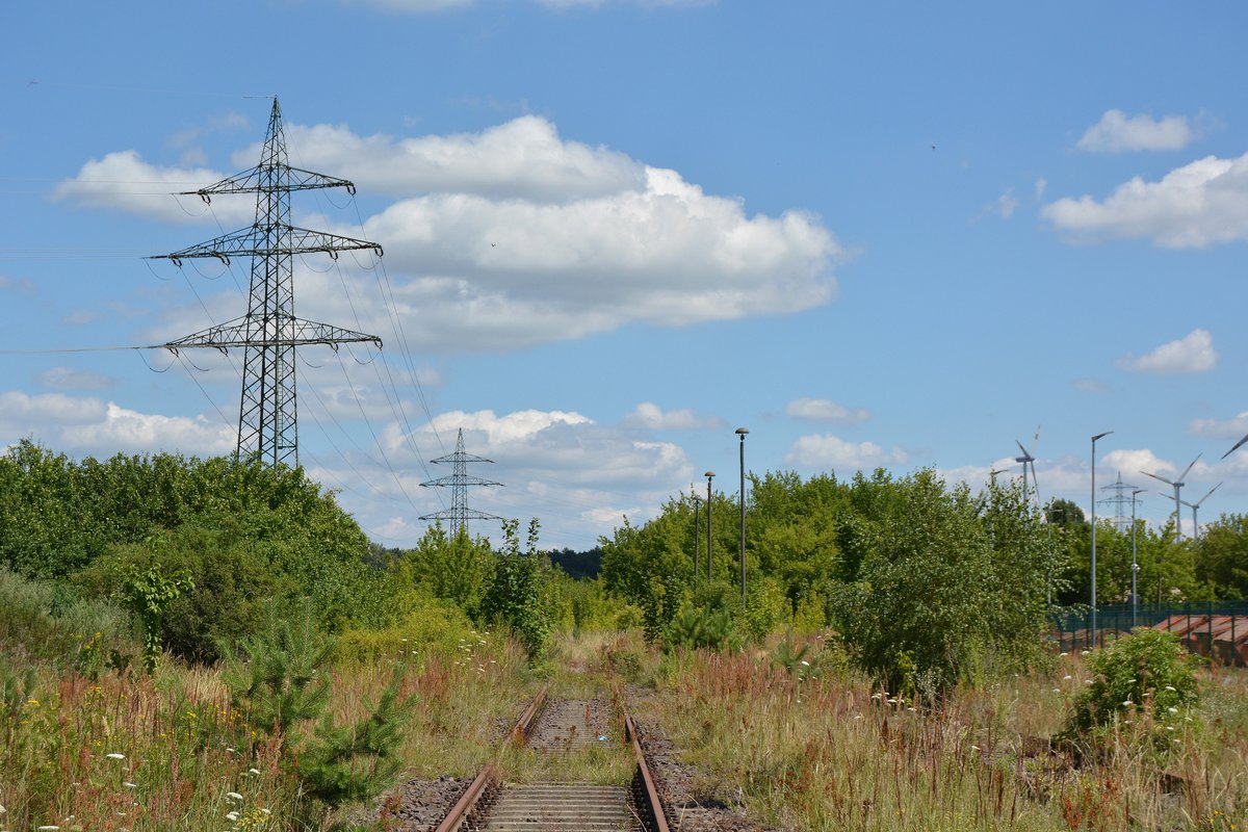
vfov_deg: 20.2
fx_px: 2340
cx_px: 624
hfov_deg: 29.9
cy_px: 416
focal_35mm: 68
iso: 160
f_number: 8
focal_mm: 45
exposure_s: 1/640
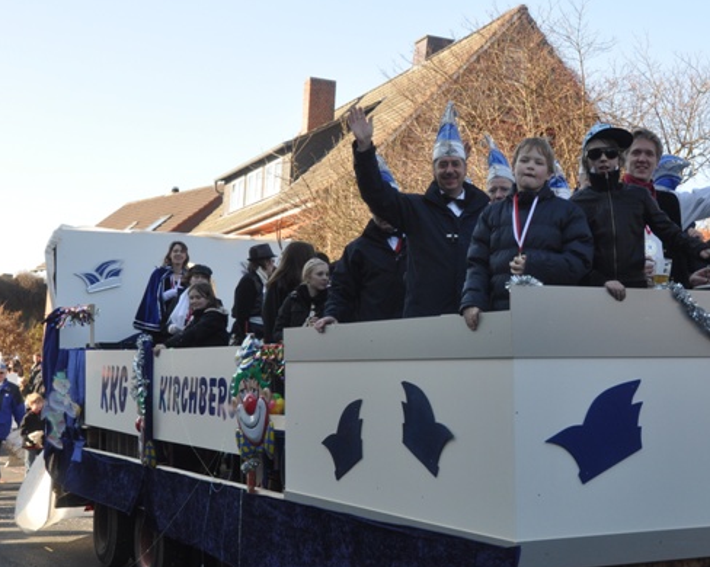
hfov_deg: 31.8
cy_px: 267
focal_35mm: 59
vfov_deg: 25.8
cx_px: 442
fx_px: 1239
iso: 400
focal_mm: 32
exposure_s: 1/250
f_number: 8
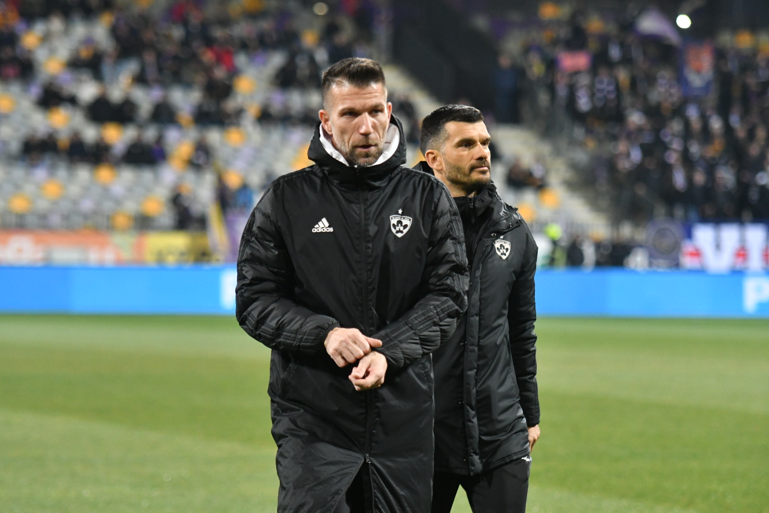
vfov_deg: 7.0
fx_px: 4165
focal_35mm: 195
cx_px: 384
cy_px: 256
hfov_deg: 10.5
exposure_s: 1/800
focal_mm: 130
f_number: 2.8
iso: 3200
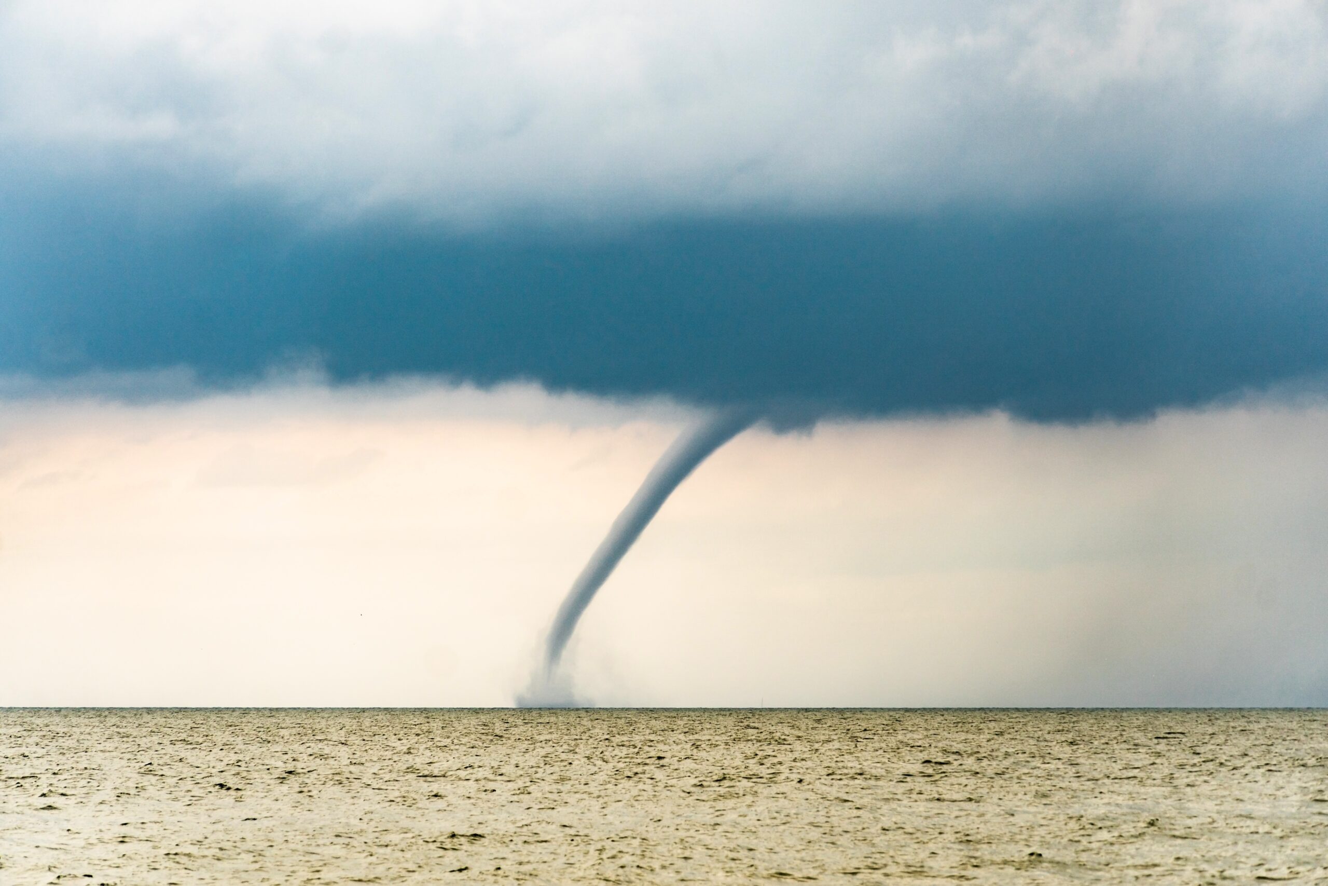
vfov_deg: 6.8
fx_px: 7470
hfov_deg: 10.2
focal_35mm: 202
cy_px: 443
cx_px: 664
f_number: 5.6
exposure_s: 1/500
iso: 100
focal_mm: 135
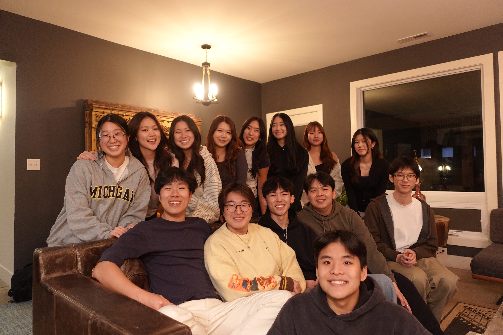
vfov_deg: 53.1
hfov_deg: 73.7
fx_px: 335
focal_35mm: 24
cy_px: 168
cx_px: 252
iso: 640
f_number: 1.8
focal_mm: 9.4
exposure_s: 1/30
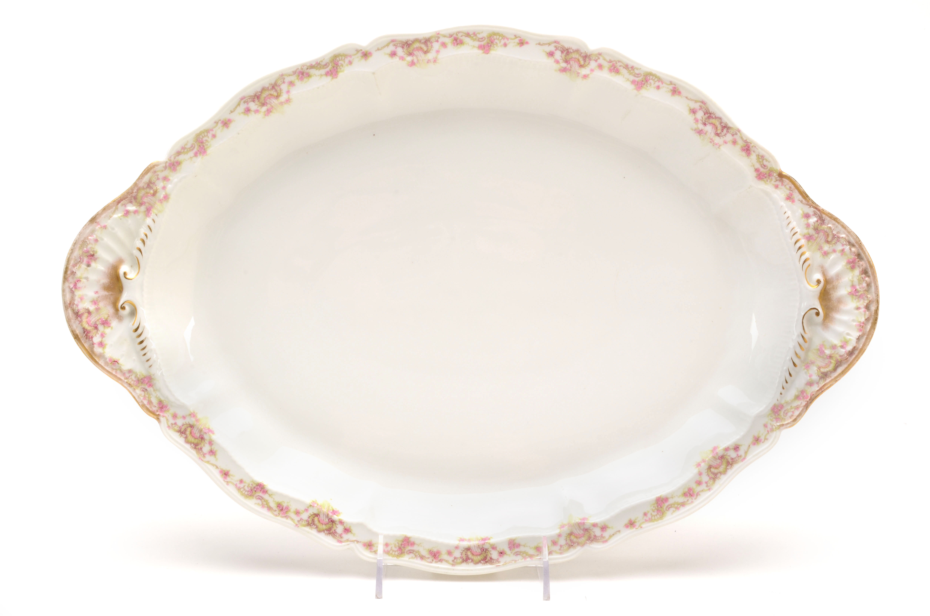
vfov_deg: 28.0
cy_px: 308
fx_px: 1237
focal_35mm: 48
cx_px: 465
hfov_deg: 41.2
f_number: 25
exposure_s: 1/160
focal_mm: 32
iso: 100
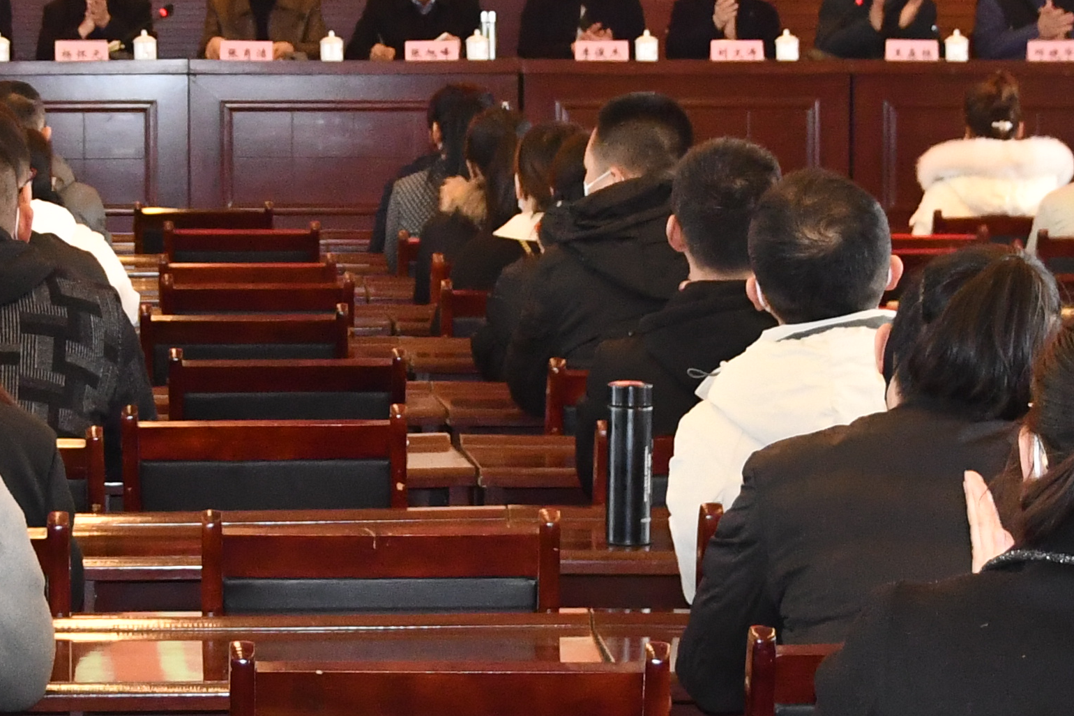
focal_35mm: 141
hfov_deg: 14.5
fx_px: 4207
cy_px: 142
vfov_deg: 9.7
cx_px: 337
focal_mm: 26
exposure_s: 1/60
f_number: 3.8
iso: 2000
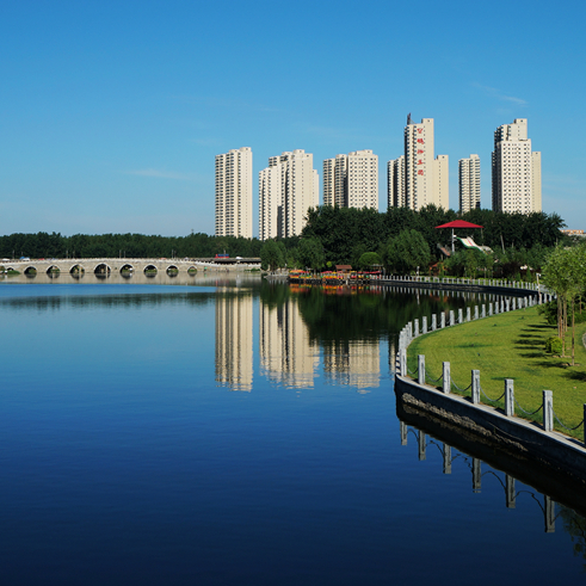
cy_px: 207
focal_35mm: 62
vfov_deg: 27.6
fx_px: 1187
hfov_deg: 27.7
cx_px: 339
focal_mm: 35
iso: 100
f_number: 11
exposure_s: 1/200
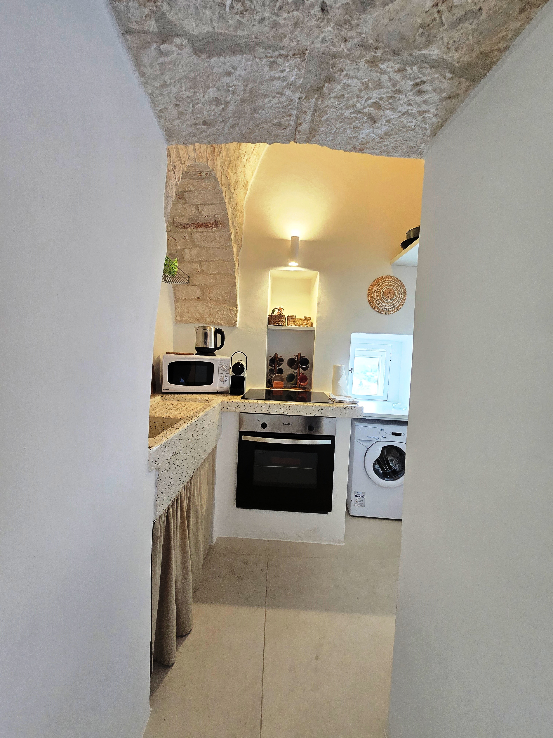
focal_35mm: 13
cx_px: 276
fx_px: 277
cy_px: 369
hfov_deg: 89.9
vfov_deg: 106.2
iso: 400
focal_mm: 2.2
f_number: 2.2
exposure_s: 1/50
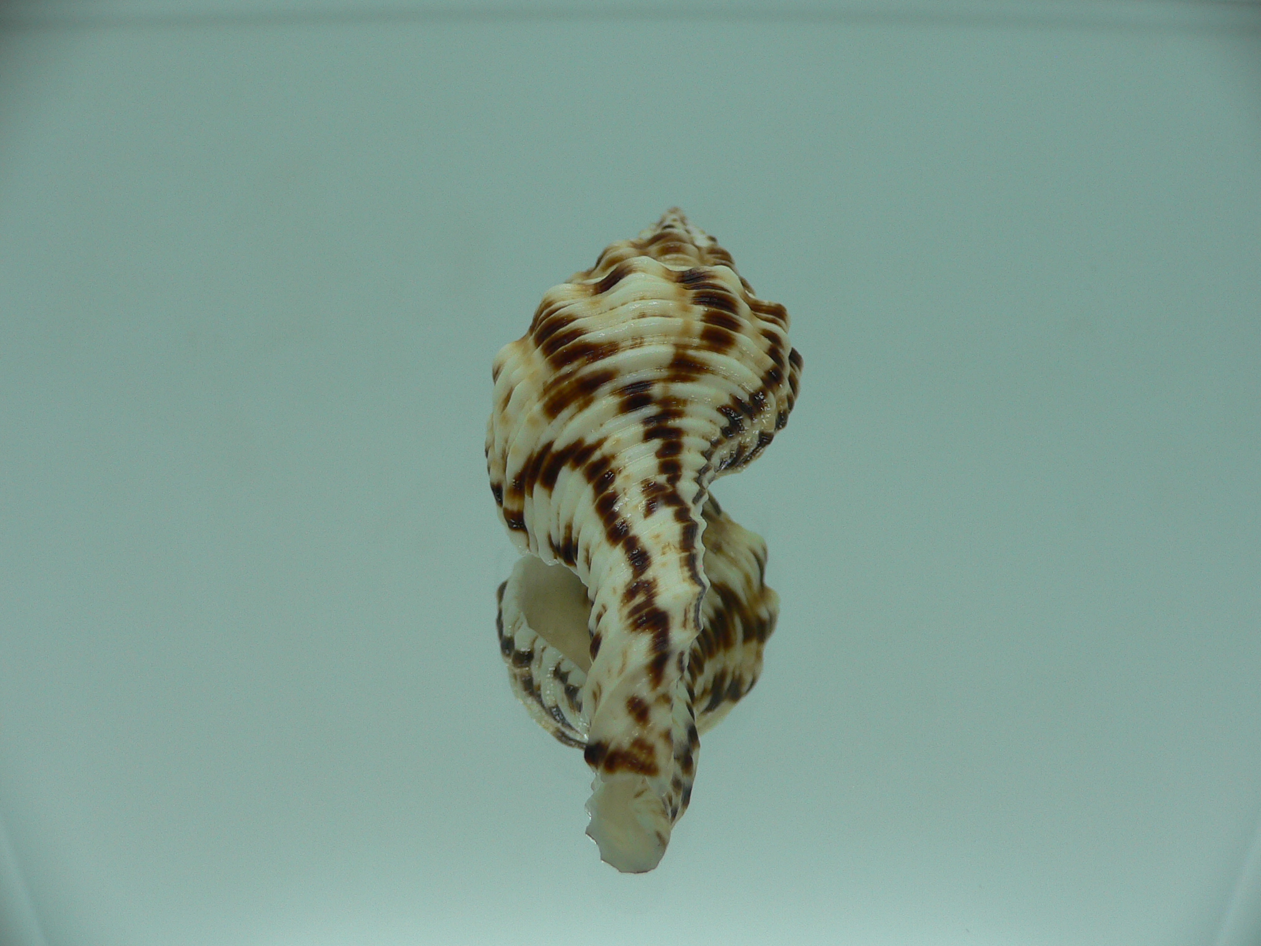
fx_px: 1275
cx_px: 630
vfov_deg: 40.7
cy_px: 473
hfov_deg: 52.6
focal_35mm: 35
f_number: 2.8
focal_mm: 4.6
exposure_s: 1/80
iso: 80
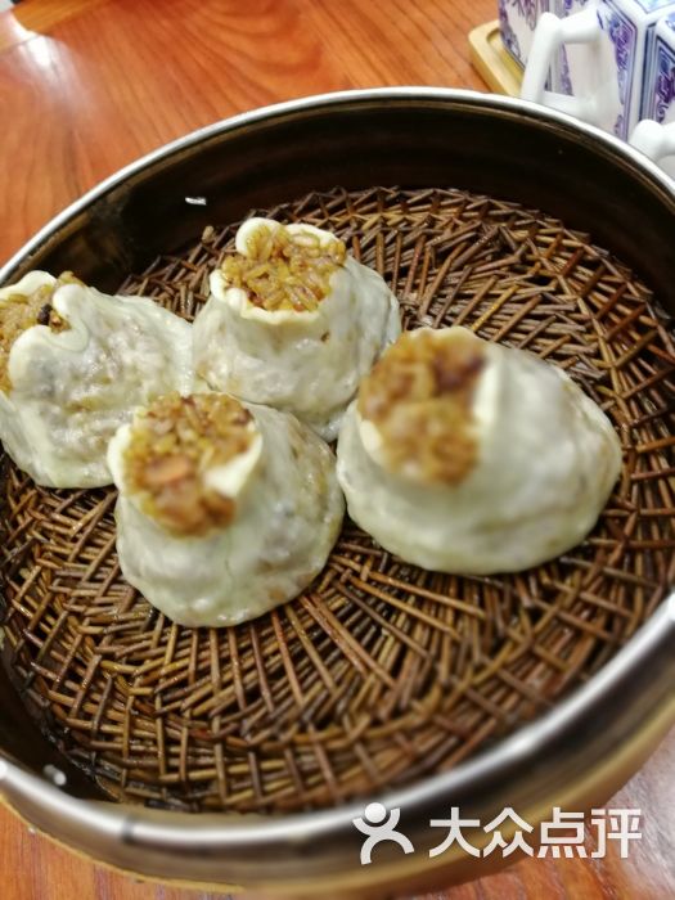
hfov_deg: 51.4
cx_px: 338
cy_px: 450
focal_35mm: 27
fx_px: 702
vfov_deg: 65.3
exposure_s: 1/33.3
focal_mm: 3.84
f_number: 4
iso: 320
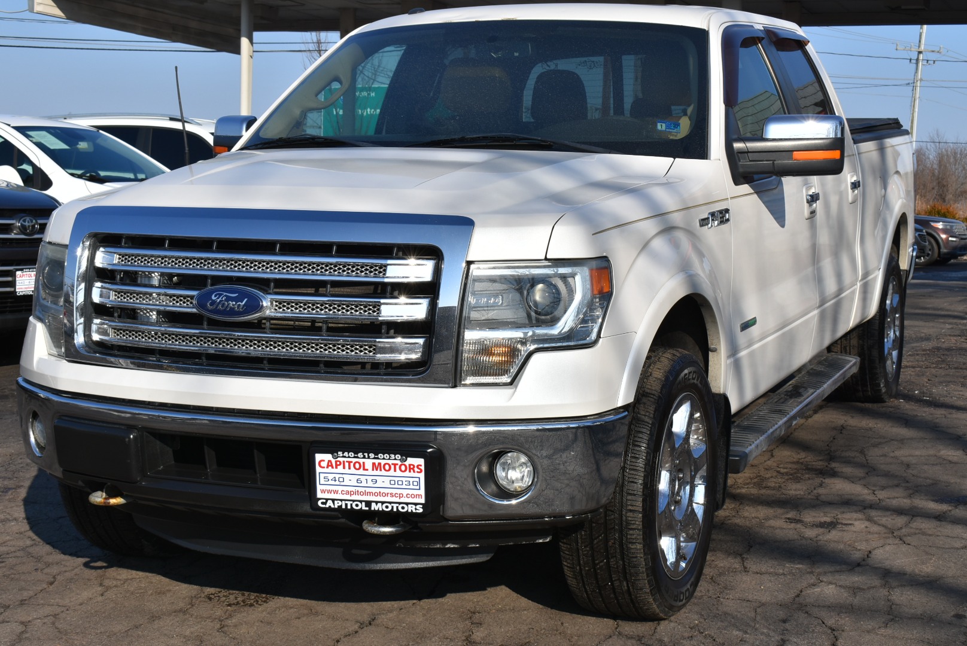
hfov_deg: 35.0
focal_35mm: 57
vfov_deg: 23.8
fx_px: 1532
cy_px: 323
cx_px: 484
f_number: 11
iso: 200
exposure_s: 1/500
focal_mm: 38
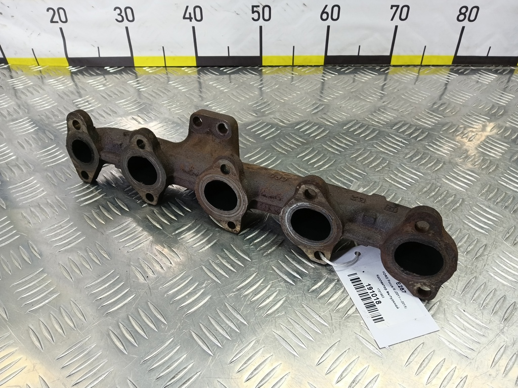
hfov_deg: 73.9
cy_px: 194
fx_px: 344
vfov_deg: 58.9
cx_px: 259
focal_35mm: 23
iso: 146
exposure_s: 1/50
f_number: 1.6
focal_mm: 4.11
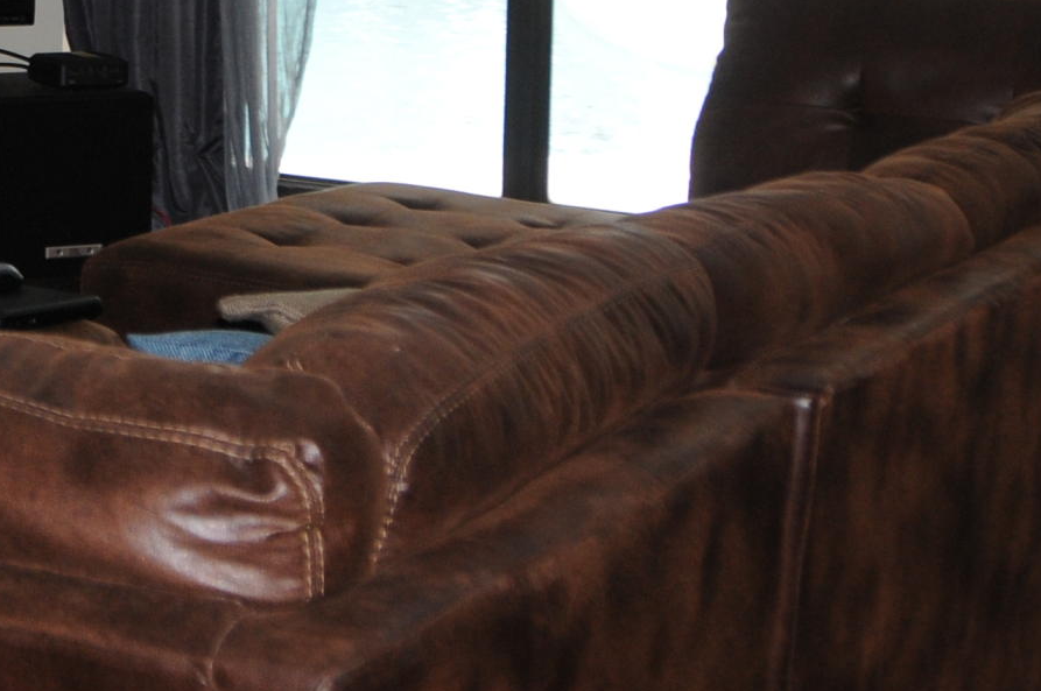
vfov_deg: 10.9
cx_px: -221
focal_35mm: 121
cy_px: -325
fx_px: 3494
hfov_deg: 16.2
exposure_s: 1/60
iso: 400
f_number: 4
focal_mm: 24
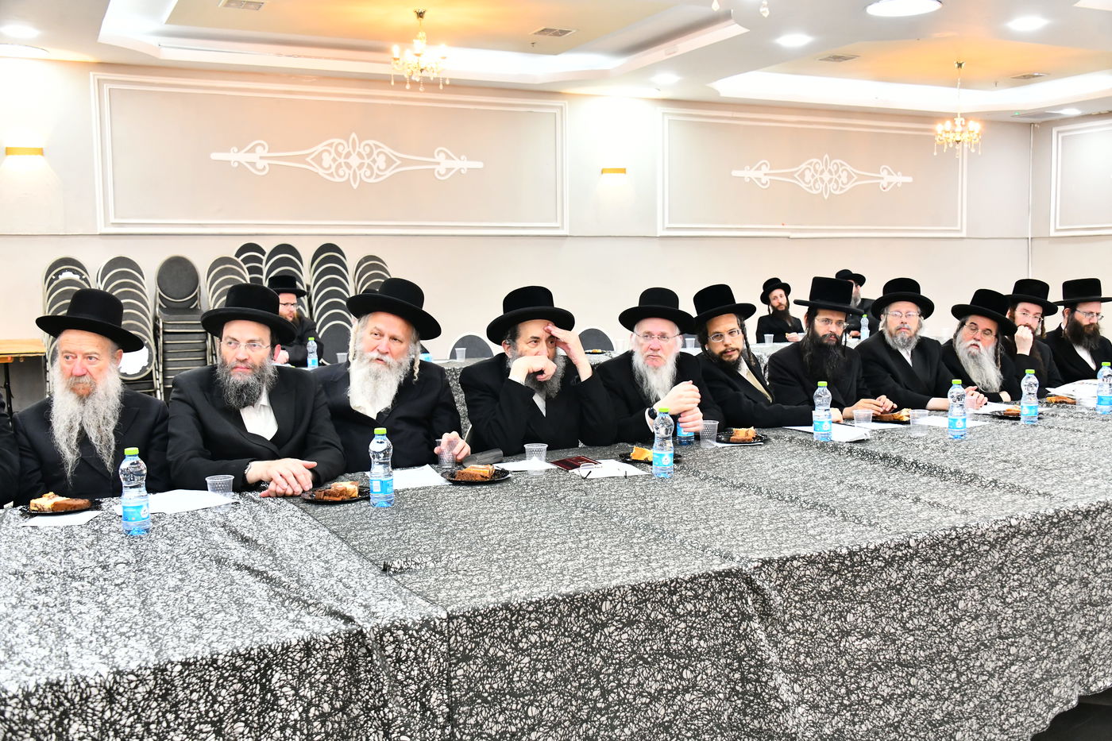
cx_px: 556
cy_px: 370
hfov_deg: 53.1
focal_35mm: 36
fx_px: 1112
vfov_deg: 36.9
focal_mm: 36
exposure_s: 1/100
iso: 3200
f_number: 5.6
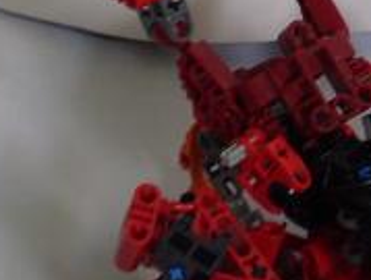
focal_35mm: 131
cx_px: 382
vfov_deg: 11.0
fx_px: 1407
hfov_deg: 14.7
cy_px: -100
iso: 125
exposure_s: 1/10
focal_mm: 6.3
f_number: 3.1
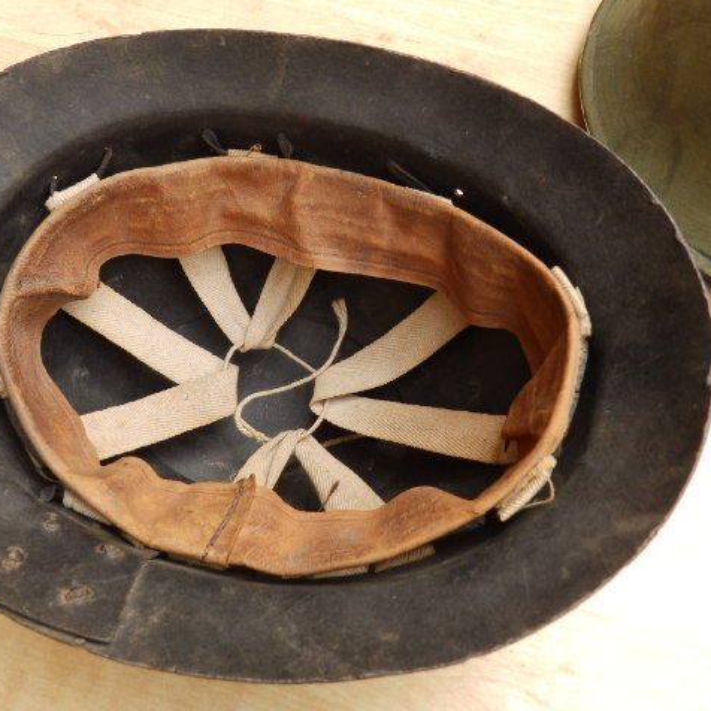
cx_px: 293
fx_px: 883
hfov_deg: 43.7
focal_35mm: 38
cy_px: 354
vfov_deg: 43.9
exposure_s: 1/50
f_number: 3.7
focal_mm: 5.7
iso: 200
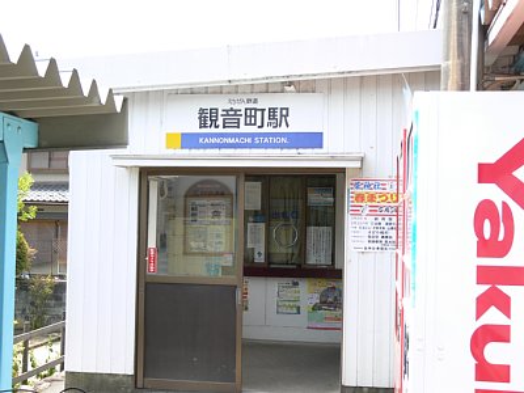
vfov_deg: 31.5
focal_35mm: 46
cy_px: 196
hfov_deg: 41.2
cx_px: 262
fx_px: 696
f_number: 4.5
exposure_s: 1/125
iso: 80
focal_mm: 9.8
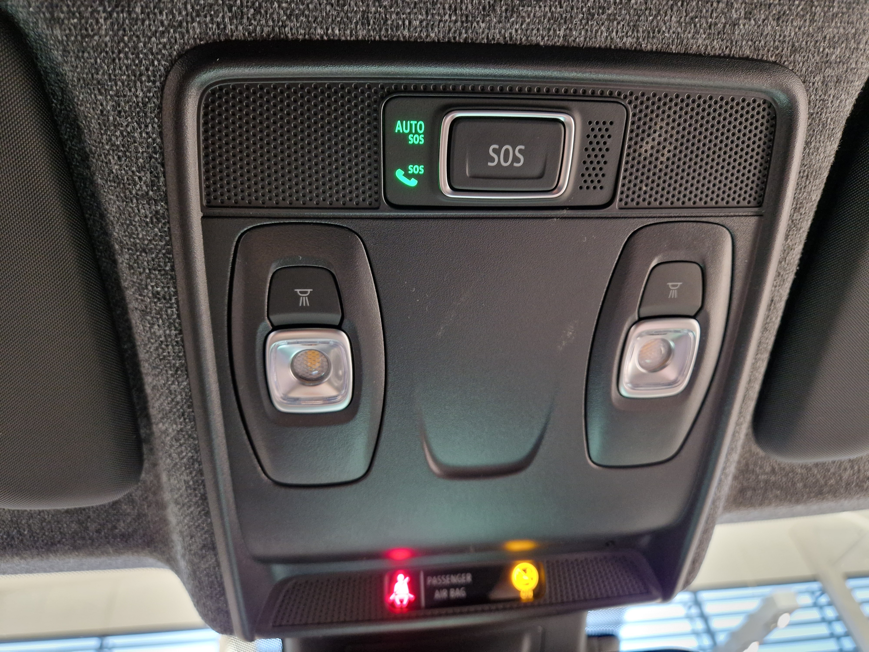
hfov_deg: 73.9
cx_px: 434
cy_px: 326
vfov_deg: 58.9
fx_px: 577
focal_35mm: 23
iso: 640
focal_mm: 5.4
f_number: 1.8
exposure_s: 1/25
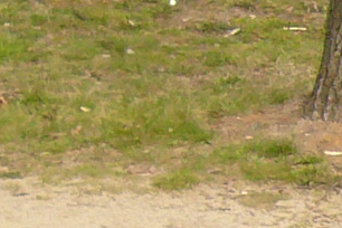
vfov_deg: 5.7
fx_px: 2270
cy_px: -54
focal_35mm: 239
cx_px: 855
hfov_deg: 7.9
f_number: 2.8
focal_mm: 4.7
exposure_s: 1/640
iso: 100
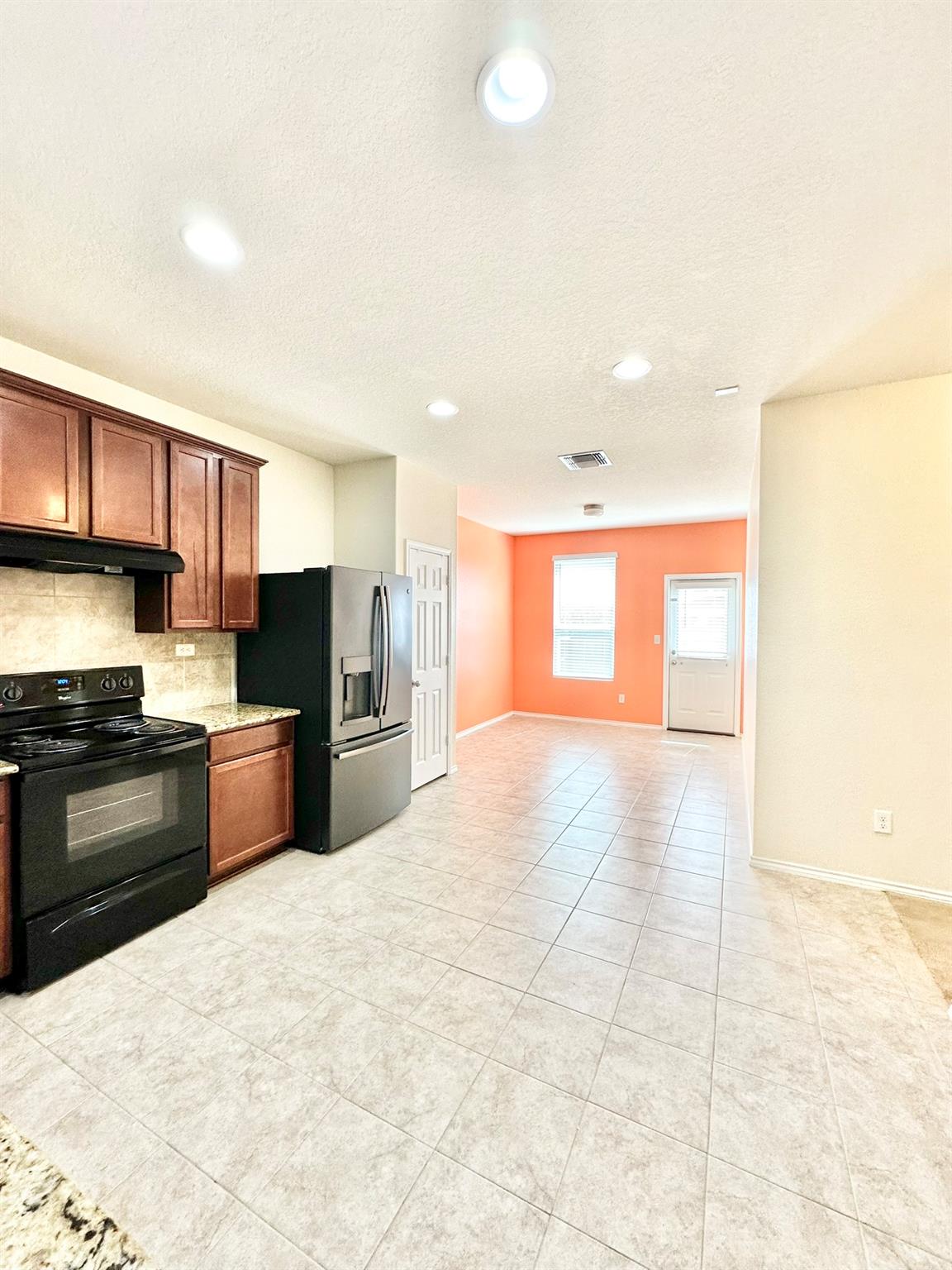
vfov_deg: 102.1
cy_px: 635
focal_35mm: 14
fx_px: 513
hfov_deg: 85.7
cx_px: 476
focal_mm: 2.22
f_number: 2.2
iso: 100
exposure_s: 1/120
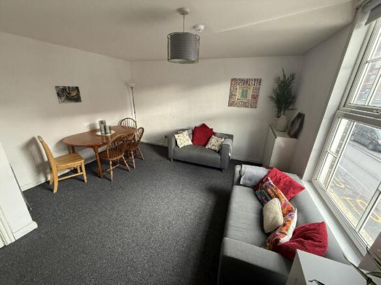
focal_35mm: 14
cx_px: 190
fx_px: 154
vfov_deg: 85.7
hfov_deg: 102.1
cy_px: 142
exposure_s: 1/99
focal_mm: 2.22
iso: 320
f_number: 2.2
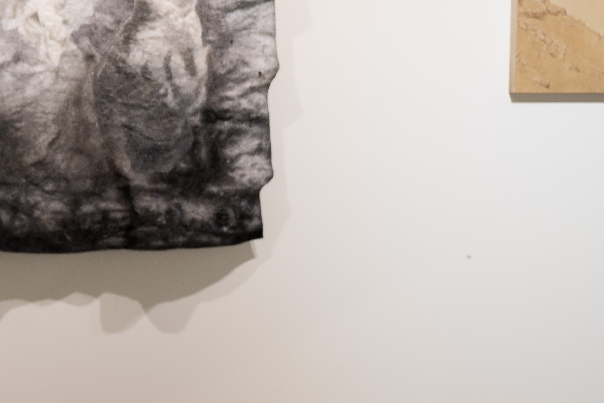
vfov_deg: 10.9
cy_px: 411
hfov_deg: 15.7
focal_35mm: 124
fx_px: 2081
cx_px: -179
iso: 200
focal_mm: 35
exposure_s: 1/30
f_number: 2.8
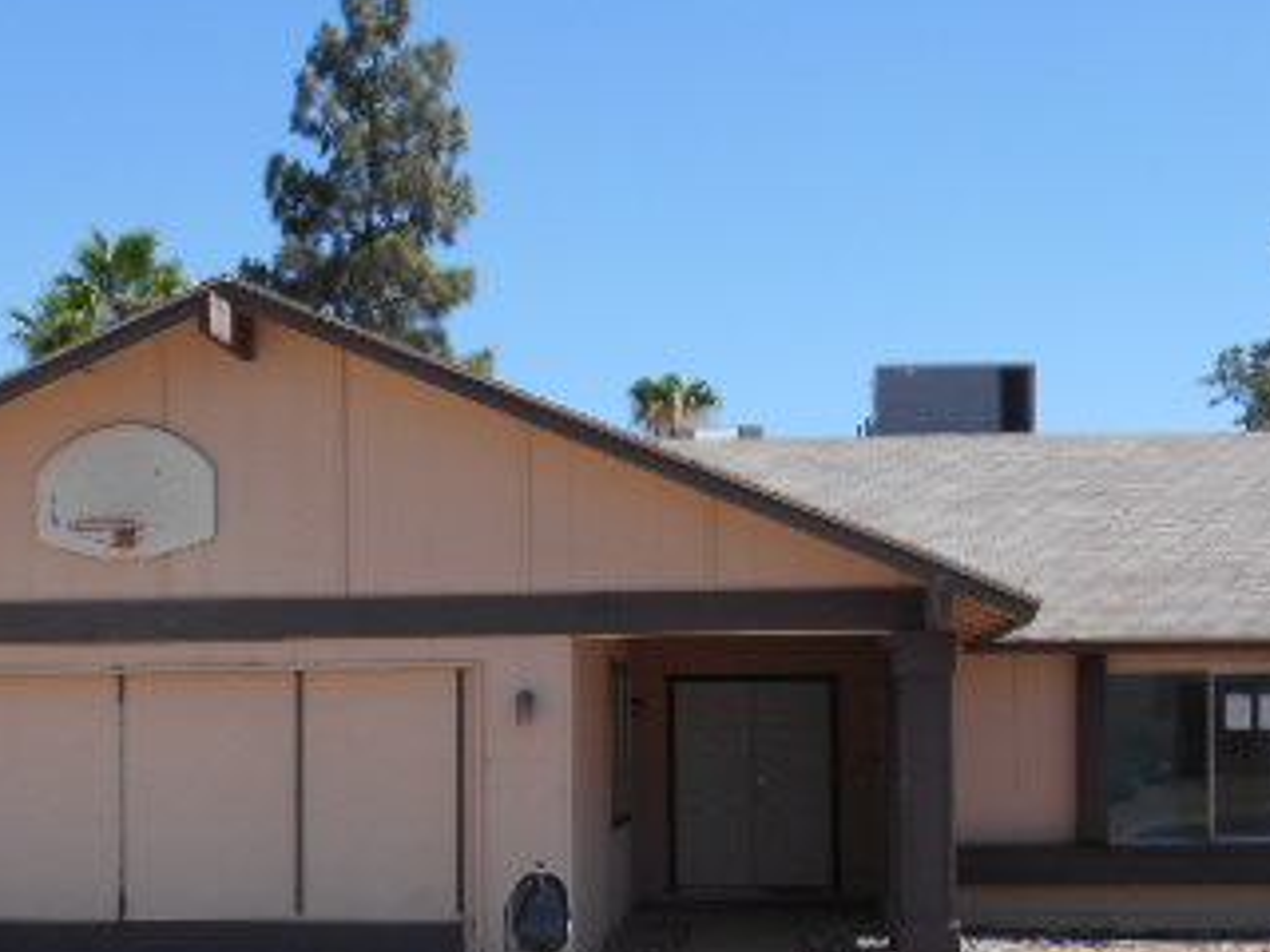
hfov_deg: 36.8
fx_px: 1908
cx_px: 663
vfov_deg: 27.6
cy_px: 726
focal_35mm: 52
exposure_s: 1/800
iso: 80
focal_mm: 4.7
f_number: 3.4
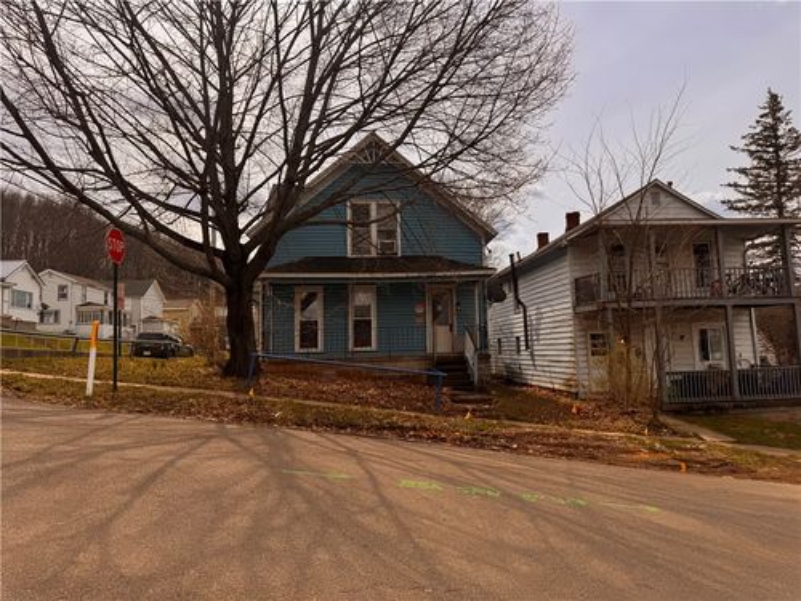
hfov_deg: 71.6
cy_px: 300
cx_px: 400
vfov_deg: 56.8
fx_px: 555
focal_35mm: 24
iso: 64
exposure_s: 1/15152
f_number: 1.78
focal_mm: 6.76
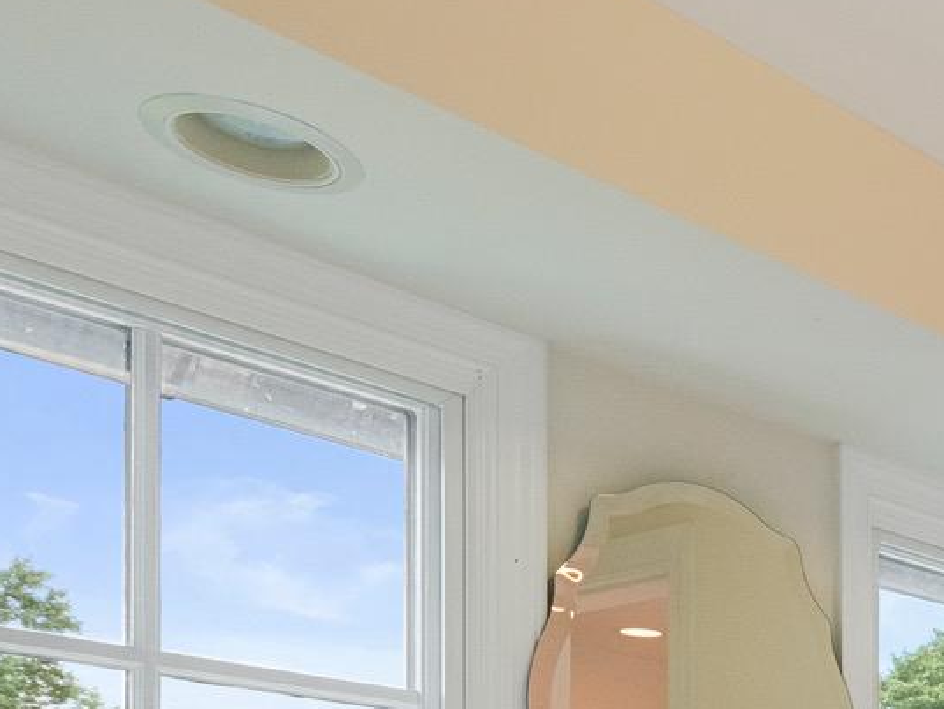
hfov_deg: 26.5
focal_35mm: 55
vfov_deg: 22.3
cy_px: 1042
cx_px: 1373
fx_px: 1500
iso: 1600
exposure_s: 1/80
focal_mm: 15
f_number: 5.6
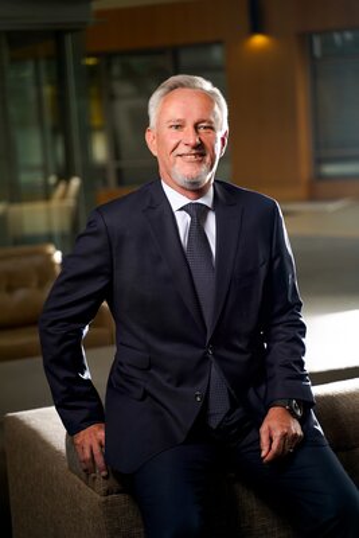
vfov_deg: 27.0
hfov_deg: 18.2
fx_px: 1121
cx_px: 180
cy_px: 269
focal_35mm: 75
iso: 100
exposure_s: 1/80
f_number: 2.8
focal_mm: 75
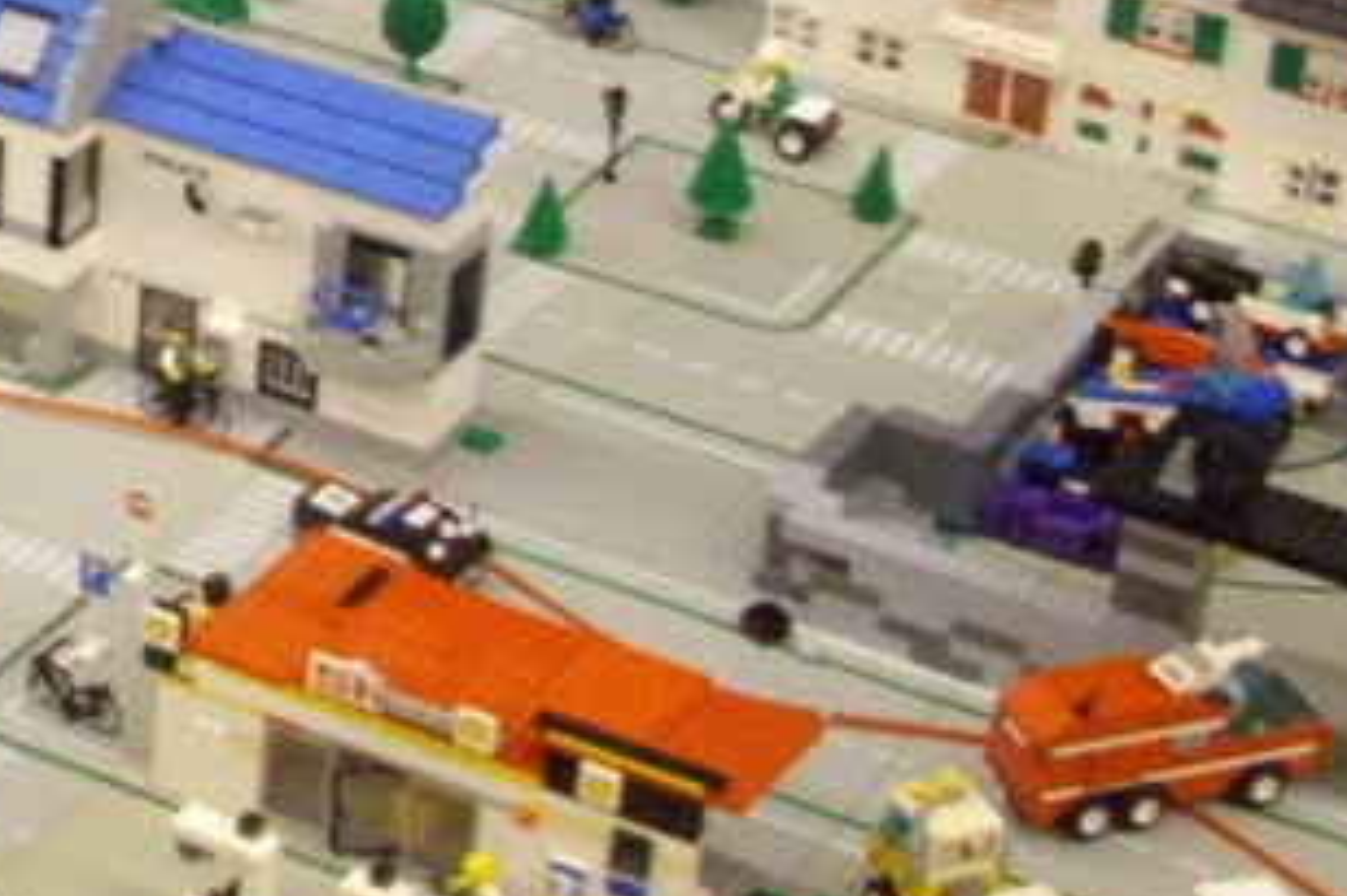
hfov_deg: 15.2
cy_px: -57
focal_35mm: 128
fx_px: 4787
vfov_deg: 10.6
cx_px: -485
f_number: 2.8
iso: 400
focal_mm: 6.2
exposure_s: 1/13
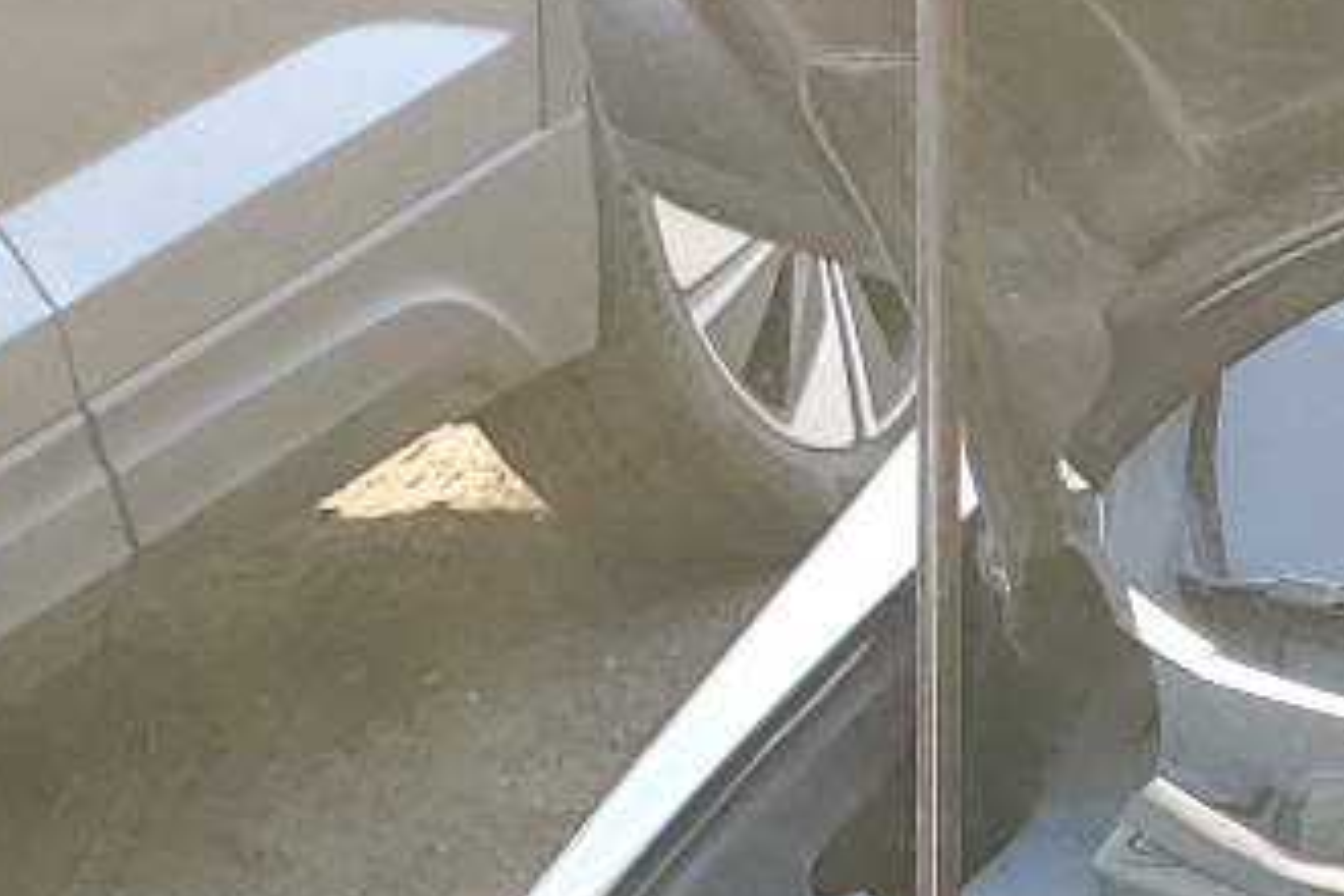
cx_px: 3071
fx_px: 4890
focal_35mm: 131
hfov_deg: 12.7
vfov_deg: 9.6
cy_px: 1894
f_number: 1.5
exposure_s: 1/435
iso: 50
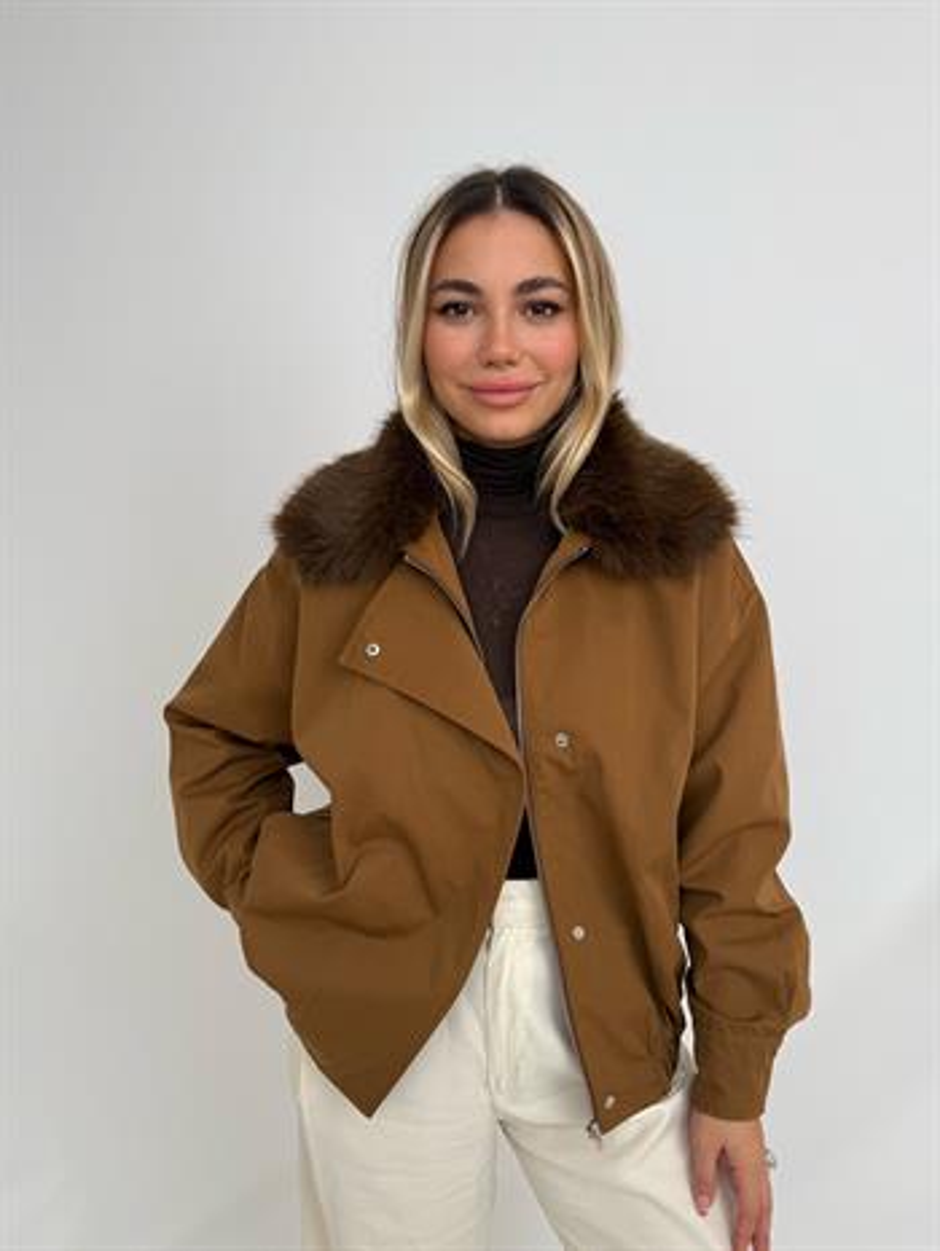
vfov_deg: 71.6
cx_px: 470
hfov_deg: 56.9
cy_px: 626
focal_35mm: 24
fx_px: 868
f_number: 1.78
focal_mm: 6.76
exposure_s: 1/271
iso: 64
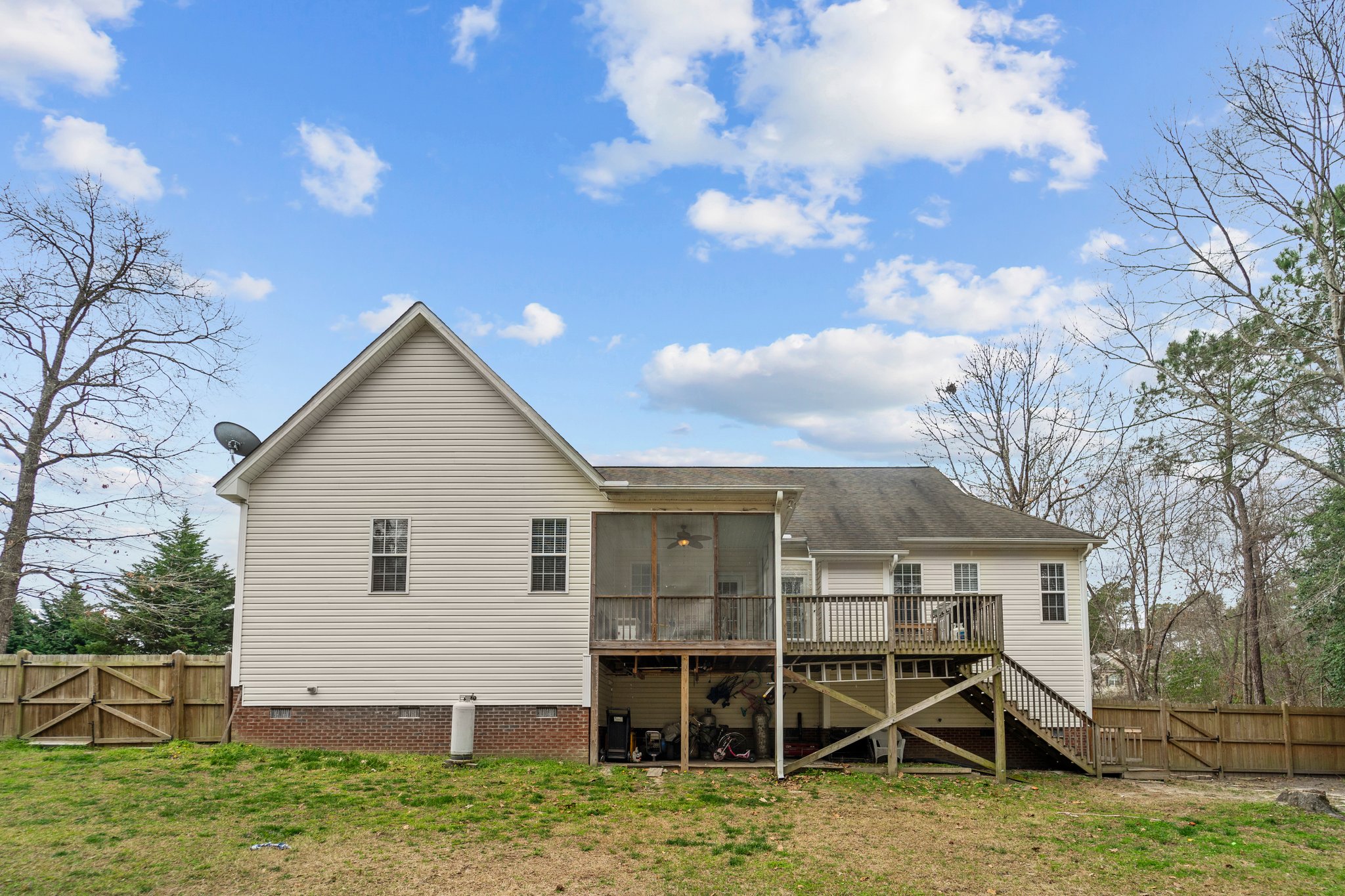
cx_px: 672
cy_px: 448
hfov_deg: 104.3
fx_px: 523
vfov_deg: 81.2
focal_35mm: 14
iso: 160
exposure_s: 1/500
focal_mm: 14
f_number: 4.5
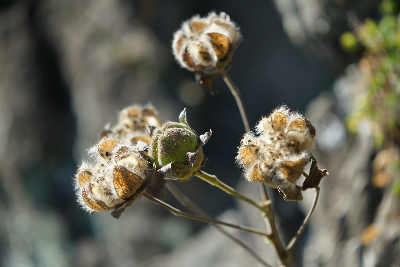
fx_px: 2222
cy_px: 134
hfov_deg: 10.3
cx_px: 200
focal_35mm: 200
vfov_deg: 6.9
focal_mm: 200
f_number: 5.6
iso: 100
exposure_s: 1/200
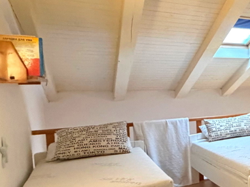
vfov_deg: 32.8
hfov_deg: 28.5
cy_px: 99
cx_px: 372
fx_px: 318
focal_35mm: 44
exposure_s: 1/50
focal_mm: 2.22
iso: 500
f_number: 2.2
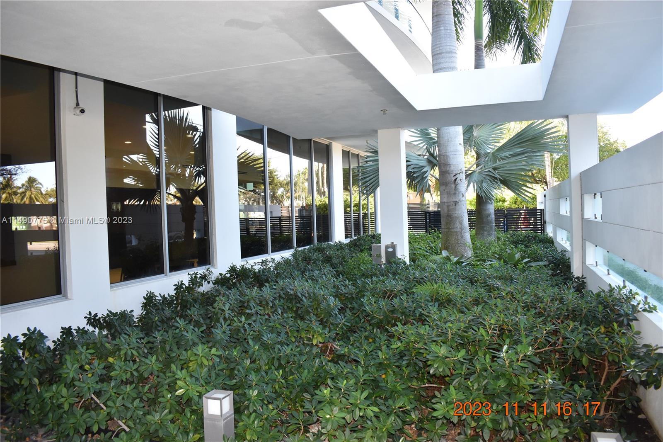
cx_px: 332
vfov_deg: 47.9
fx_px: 497
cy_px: 221
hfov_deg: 67.4
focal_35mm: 27
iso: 800
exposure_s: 1/200
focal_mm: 18
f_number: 5
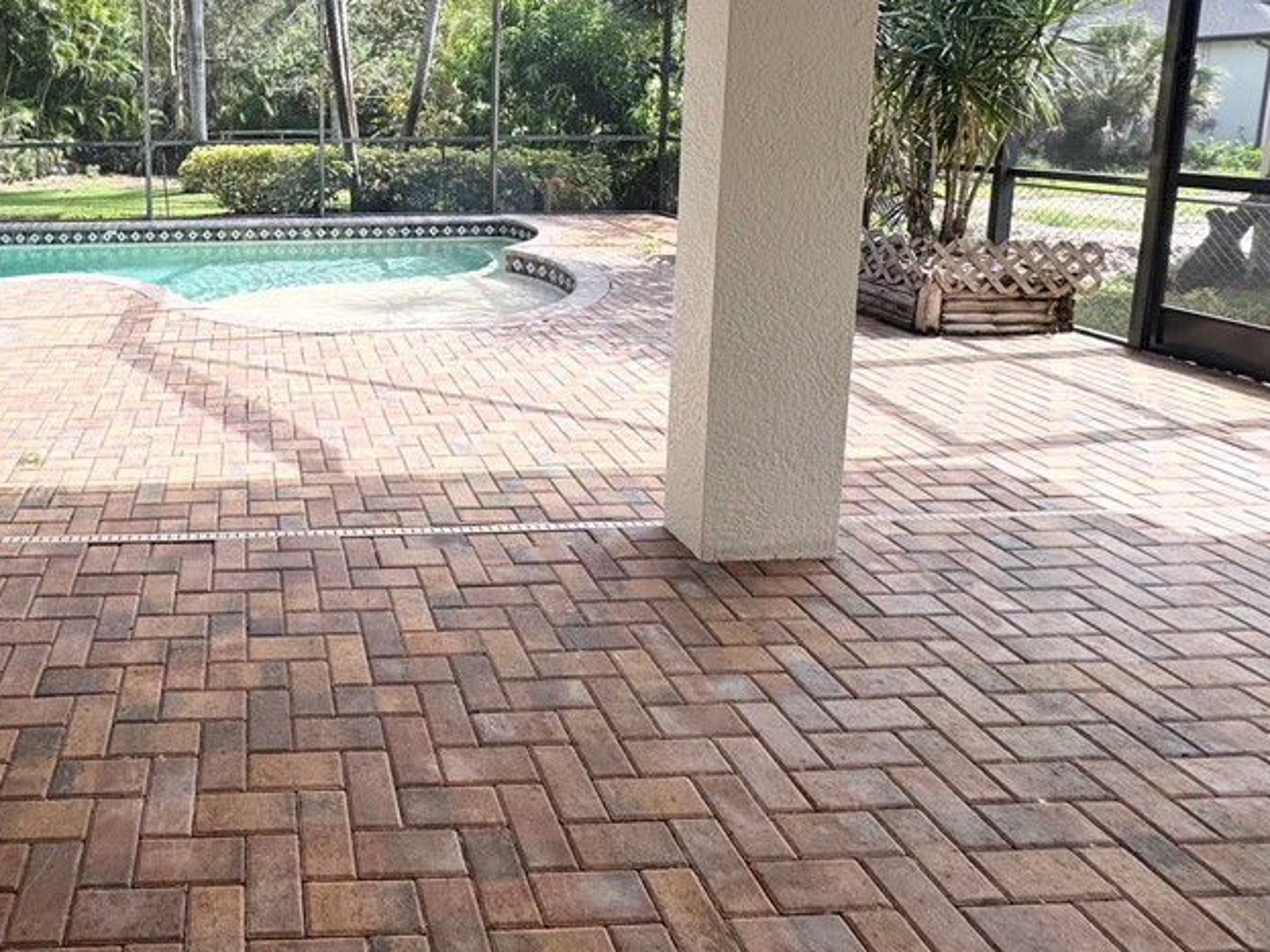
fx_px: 844
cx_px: 267
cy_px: 206
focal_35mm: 23
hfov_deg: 67.5
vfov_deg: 55.2
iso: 40
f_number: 2.2
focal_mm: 2.22
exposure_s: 1/515
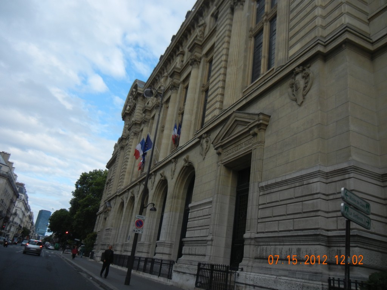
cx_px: 194
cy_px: 145
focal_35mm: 30
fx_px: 335
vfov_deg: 46.8
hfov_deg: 60.0
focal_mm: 5.4
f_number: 3.5
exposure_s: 1/656
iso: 160
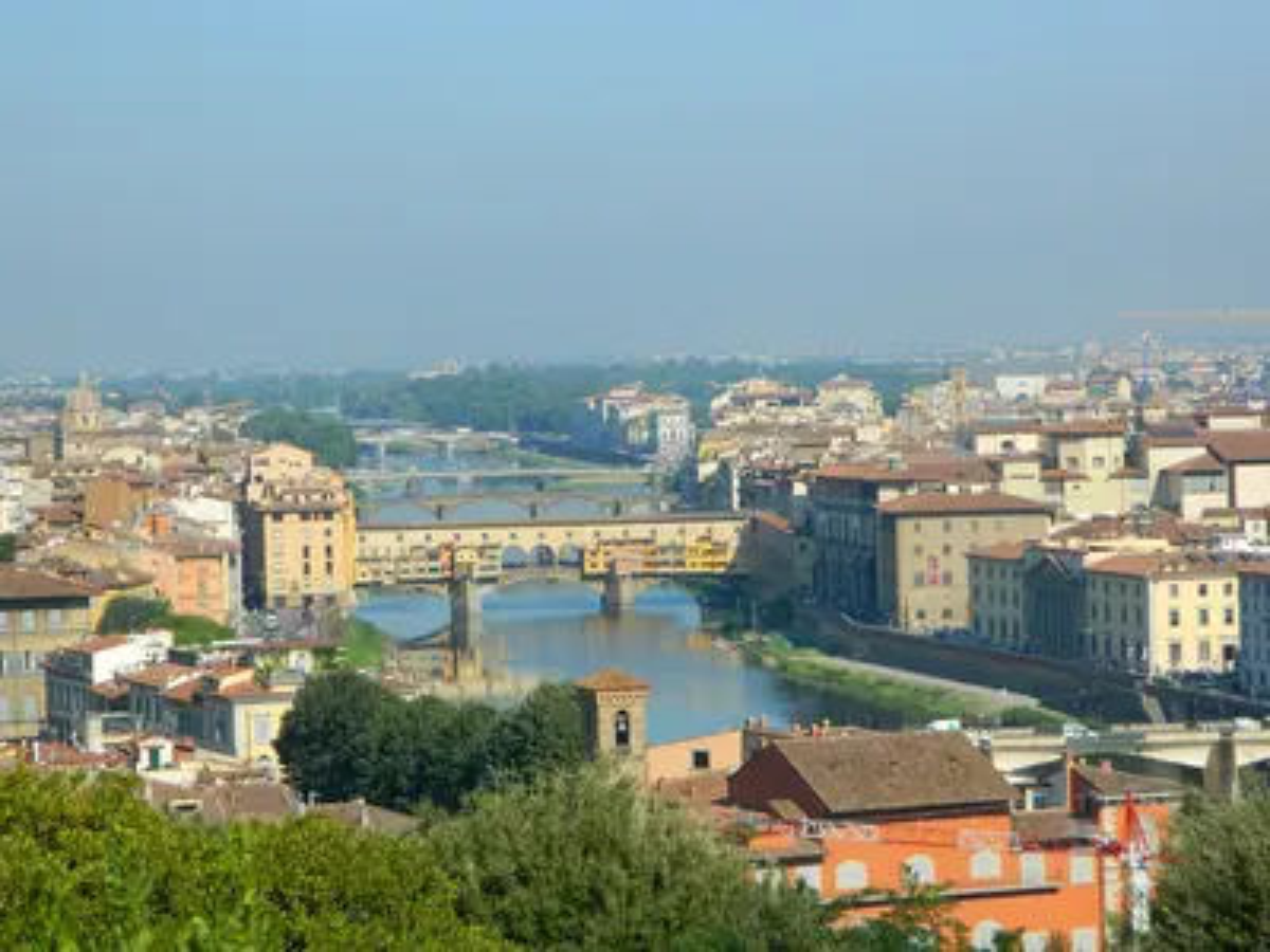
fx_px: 4733
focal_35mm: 129
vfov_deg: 11.5
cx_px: 635
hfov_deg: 15.3
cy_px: 476
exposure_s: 1/640
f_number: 4.7
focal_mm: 23.2
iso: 80
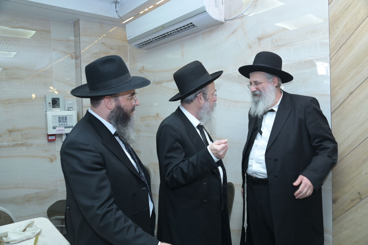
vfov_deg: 46.4
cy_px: 122
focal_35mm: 28
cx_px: 184
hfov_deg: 65.5
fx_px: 286
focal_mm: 28
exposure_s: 1/200
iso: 1600
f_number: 5.6
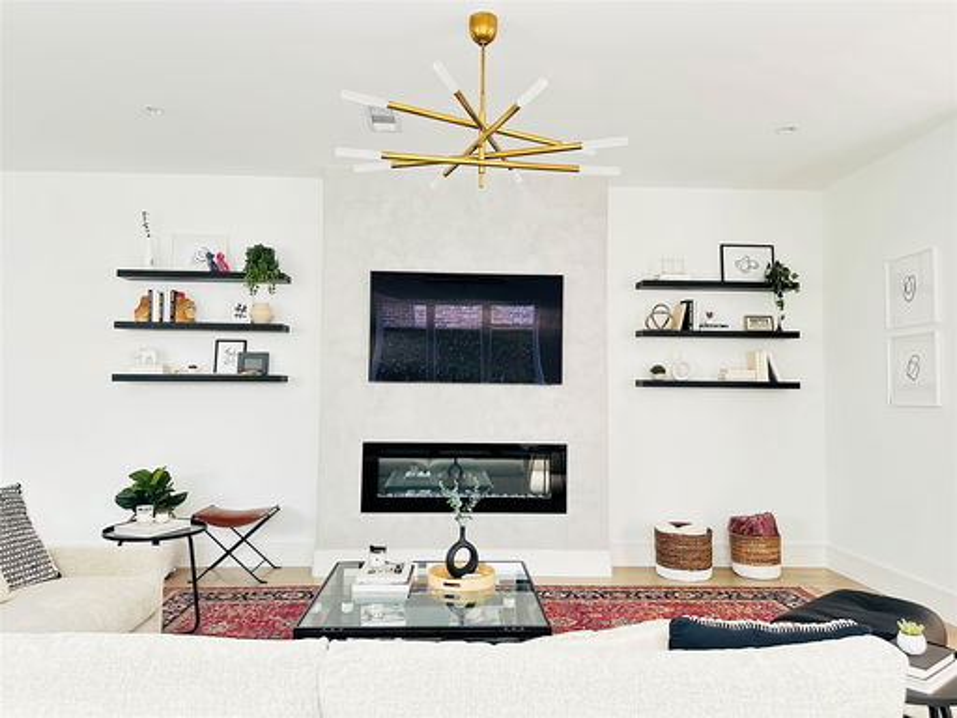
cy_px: 359
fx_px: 664
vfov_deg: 56.8
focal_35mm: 24
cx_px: 478
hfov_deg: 71.6
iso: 1600
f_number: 1.78
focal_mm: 6.86
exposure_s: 1/30
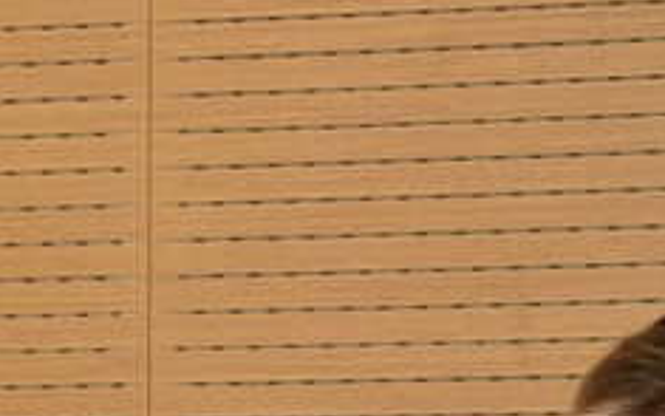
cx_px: -591
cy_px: 775
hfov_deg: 6.7
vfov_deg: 4.3
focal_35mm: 306
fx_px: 5547
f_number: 5.6
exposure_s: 1/160
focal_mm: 55
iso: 800
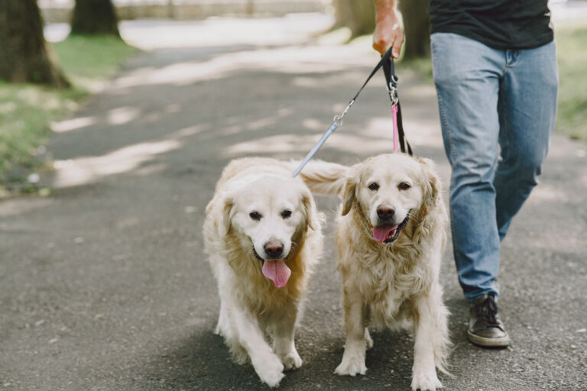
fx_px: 1386
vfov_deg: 16.1
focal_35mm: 85
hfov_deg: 23.9
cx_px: 294
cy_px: 196
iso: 400
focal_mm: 85
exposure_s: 1/400
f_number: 2.8
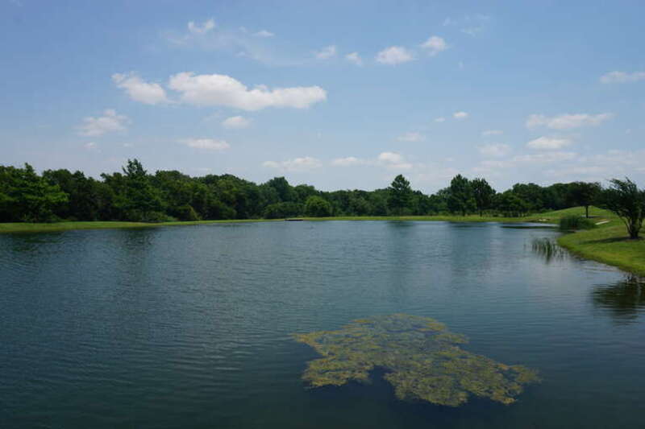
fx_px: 430
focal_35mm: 24
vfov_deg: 53.1
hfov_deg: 73.8
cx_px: 322
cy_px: 214
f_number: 11
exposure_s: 1/200
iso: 100
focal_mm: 16
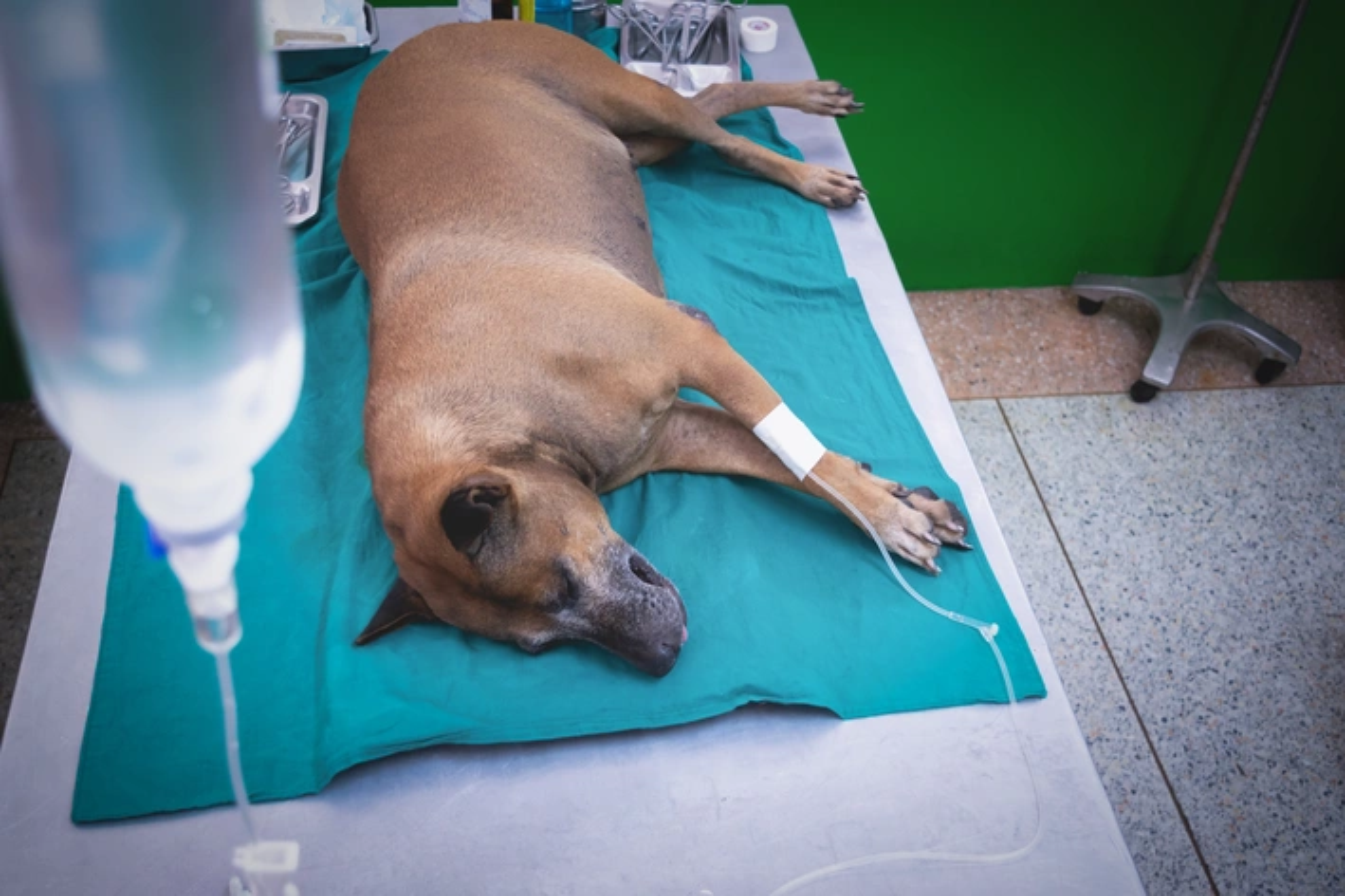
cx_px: 672
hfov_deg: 47.9
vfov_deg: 33.0
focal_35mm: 40
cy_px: 448
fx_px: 1512
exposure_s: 1/20
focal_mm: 27
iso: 400
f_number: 5
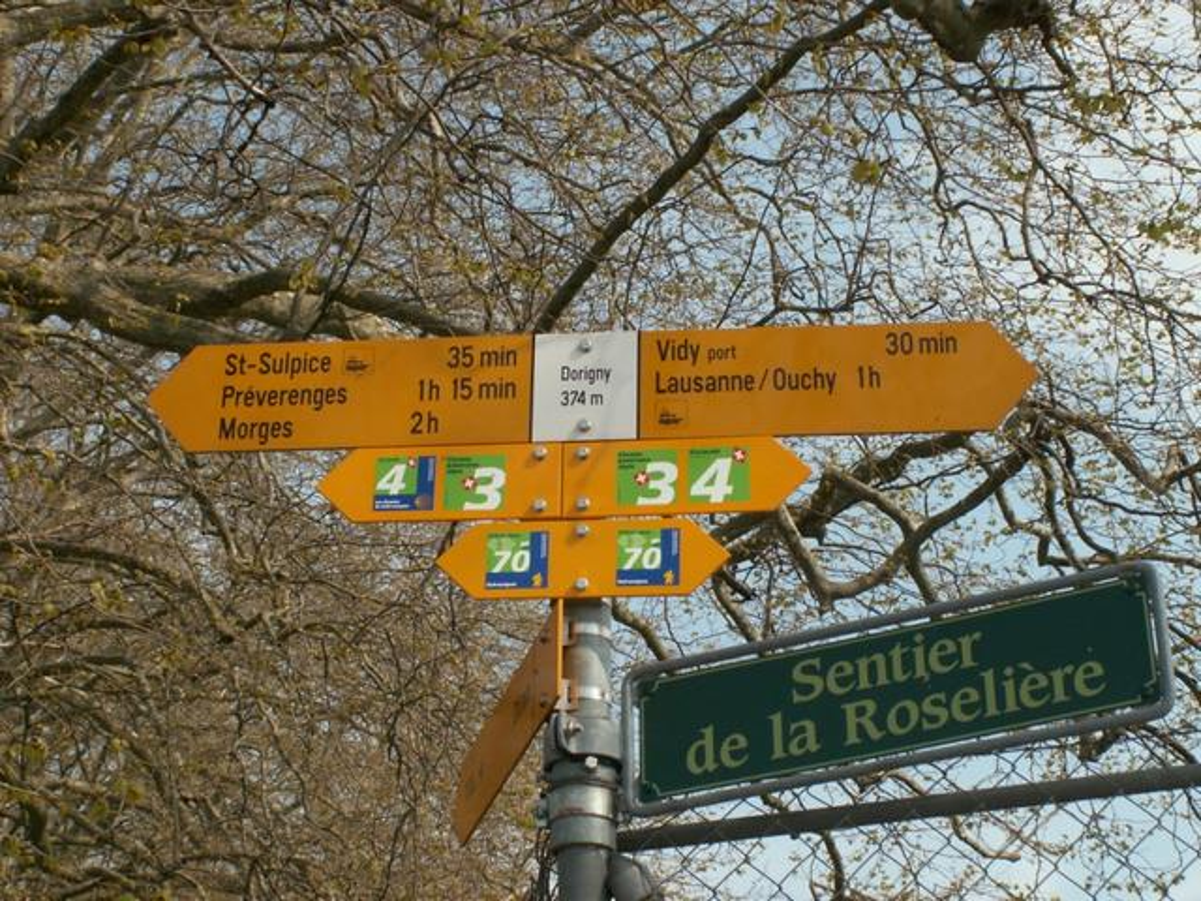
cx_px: 600
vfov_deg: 20.4
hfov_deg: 27.0
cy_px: 450
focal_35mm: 72
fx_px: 2498
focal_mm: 11.97
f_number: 5.6
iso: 50
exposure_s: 1/200
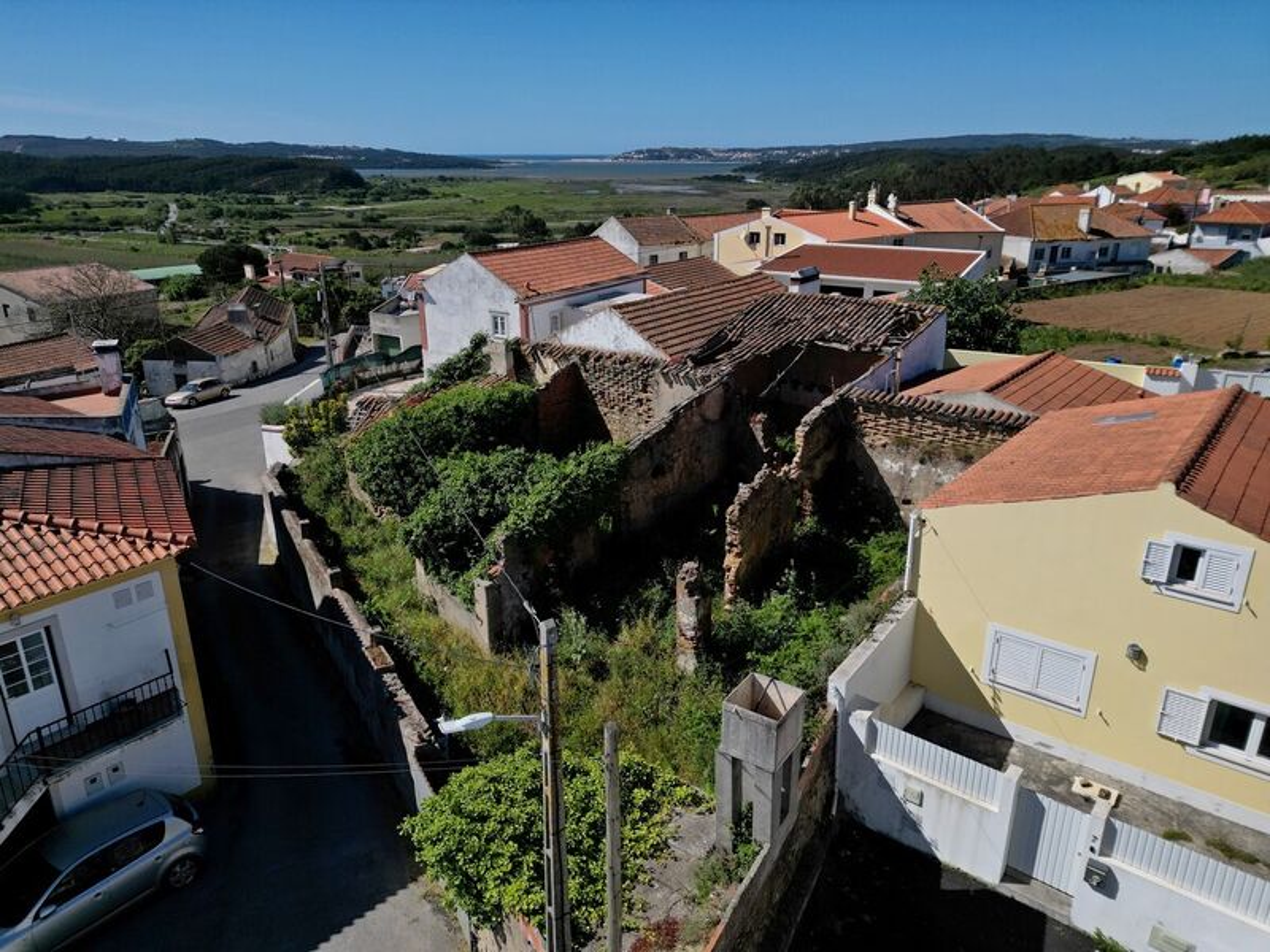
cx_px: 635
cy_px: 476
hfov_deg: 71.6
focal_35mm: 24
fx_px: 881
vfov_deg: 56.8
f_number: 1.7
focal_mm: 6.72
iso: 110
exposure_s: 1/8000
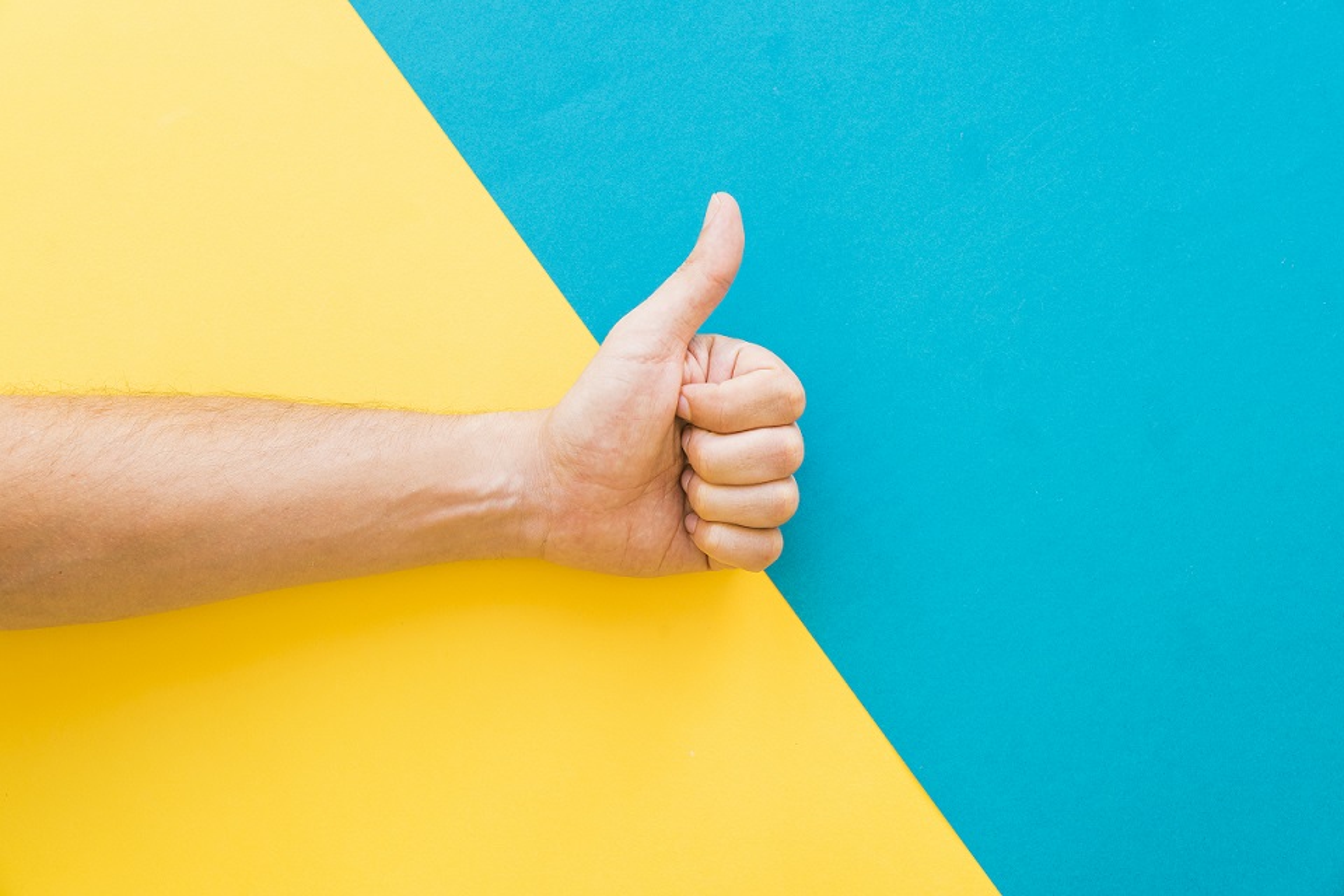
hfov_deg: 28.8
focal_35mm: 70
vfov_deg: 19.5
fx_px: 2613
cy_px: 448
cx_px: 672
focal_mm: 70
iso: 250
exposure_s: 1/13
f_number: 8
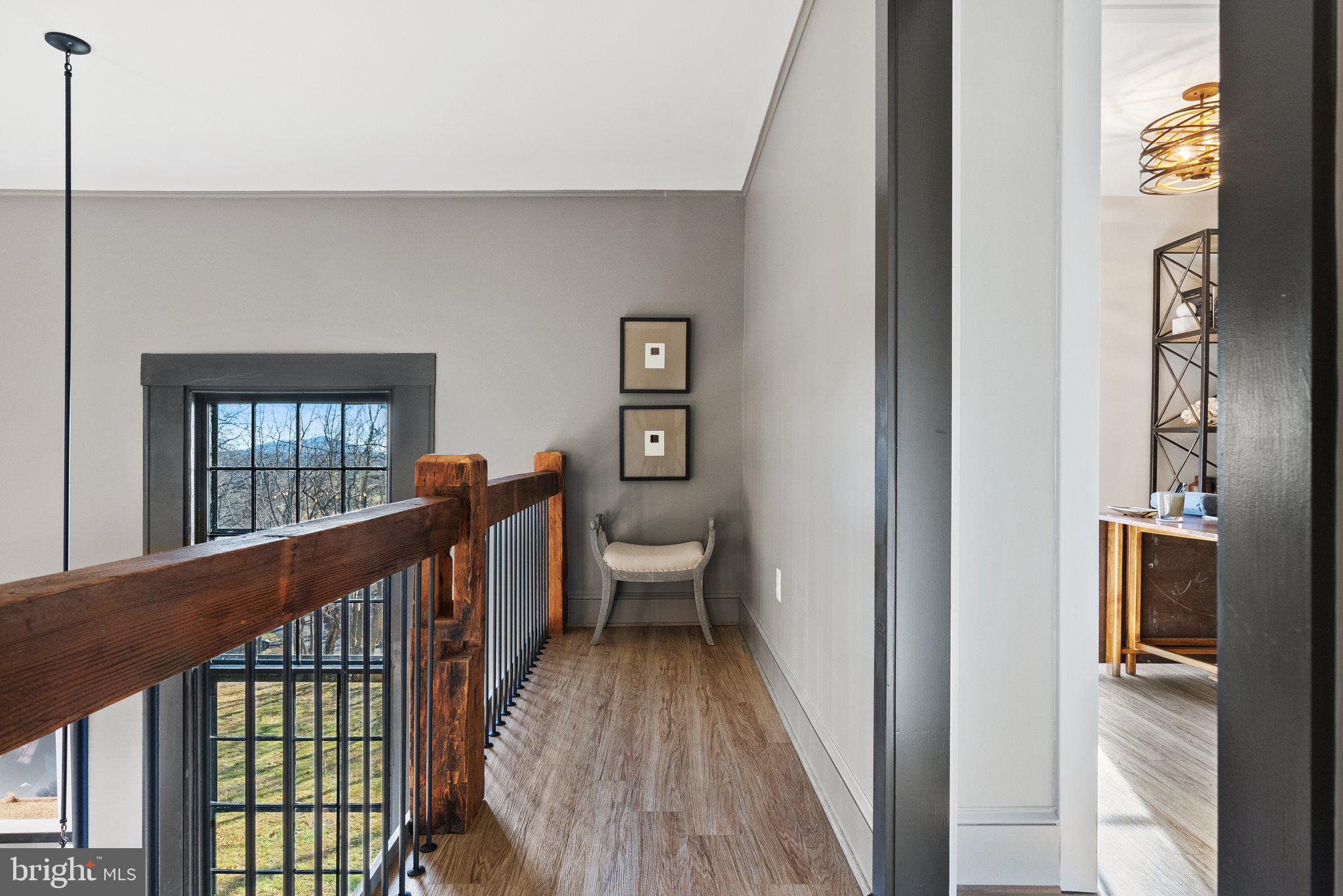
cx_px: 672
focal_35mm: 19
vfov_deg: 64.6
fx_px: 709
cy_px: 448
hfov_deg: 86.9
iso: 640
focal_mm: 19
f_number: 9
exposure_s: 1/3
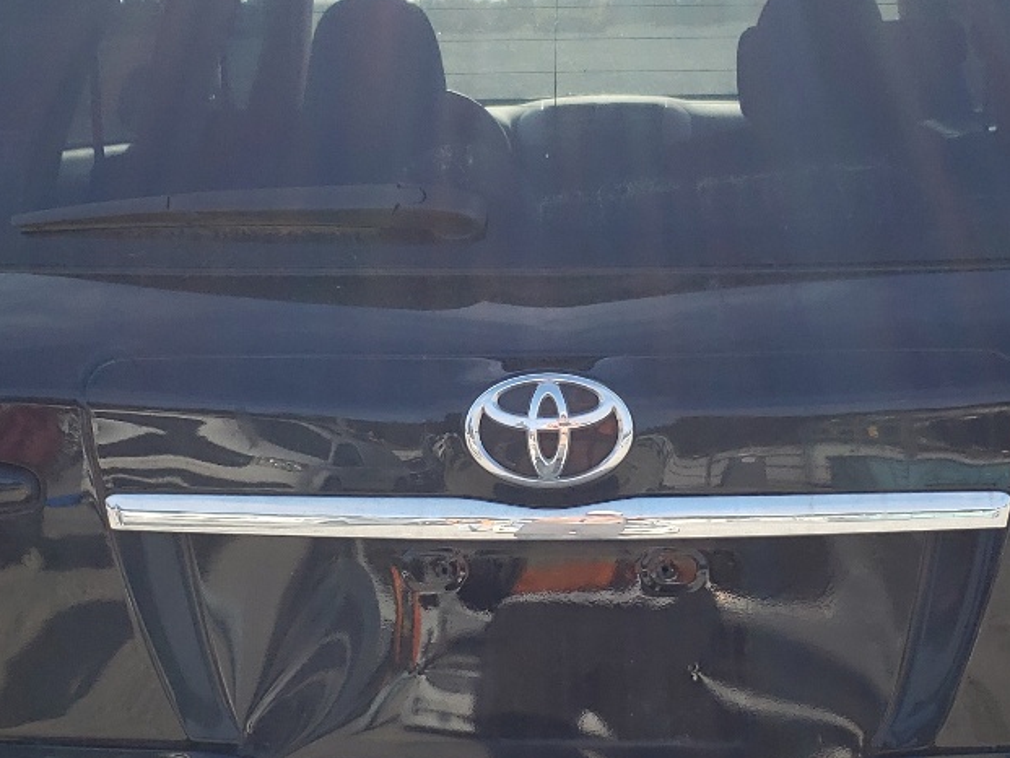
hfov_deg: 28.9
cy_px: 481
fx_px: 1955
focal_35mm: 67
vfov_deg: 21.9
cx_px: 563
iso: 50
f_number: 1.5
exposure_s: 1/1250
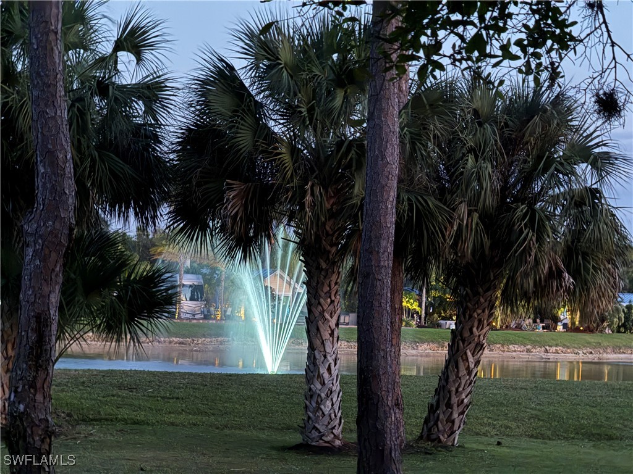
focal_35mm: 120
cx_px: 316
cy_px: 237
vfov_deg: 12.3
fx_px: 2194
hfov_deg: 16.4
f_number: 2.8
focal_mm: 15.66
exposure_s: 1/7
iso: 2500
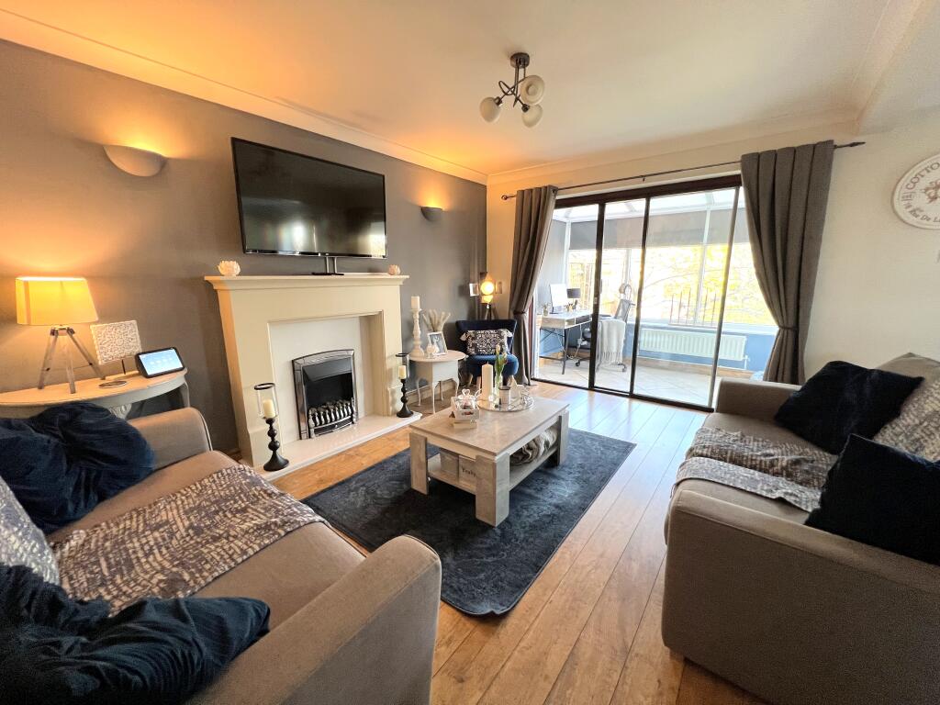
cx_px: 470
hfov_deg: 106.2
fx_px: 353
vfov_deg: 89.9
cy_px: 352
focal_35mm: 13
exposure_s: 1/50
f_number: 1.8
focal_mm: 1.57
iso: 250
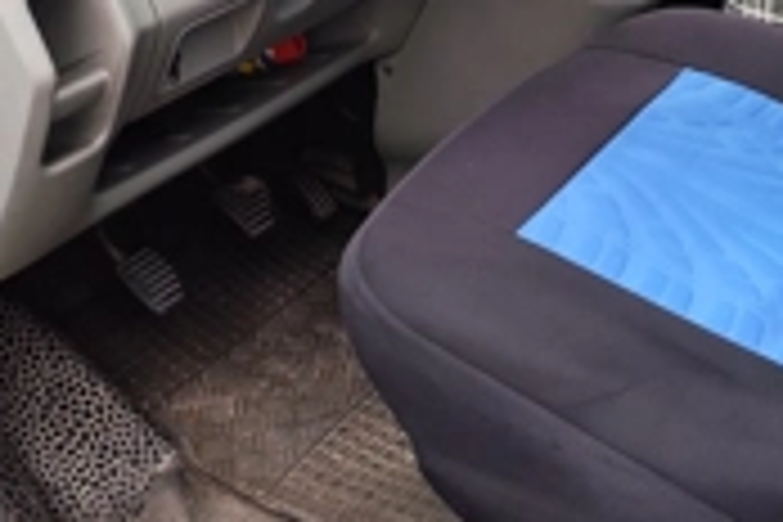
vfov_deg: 23.5
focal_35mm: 55
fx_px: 1196
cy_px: -9
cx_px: 549
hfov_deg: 35.7
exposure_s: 1/100
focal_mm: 6.14
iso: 100
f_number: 1.65
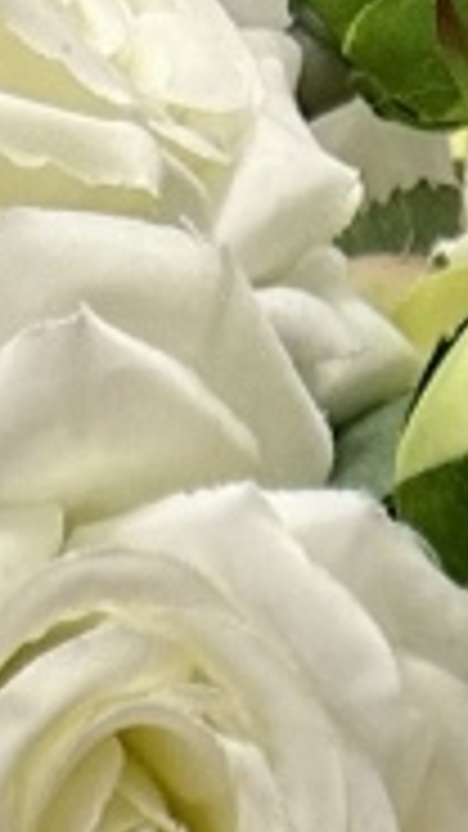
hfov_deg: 6.0
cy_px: 2865
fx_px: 4480
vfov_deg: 8.2
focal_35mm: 203
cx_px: 310
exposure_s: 1/100
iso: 200
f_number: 1.78
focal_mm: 6.86
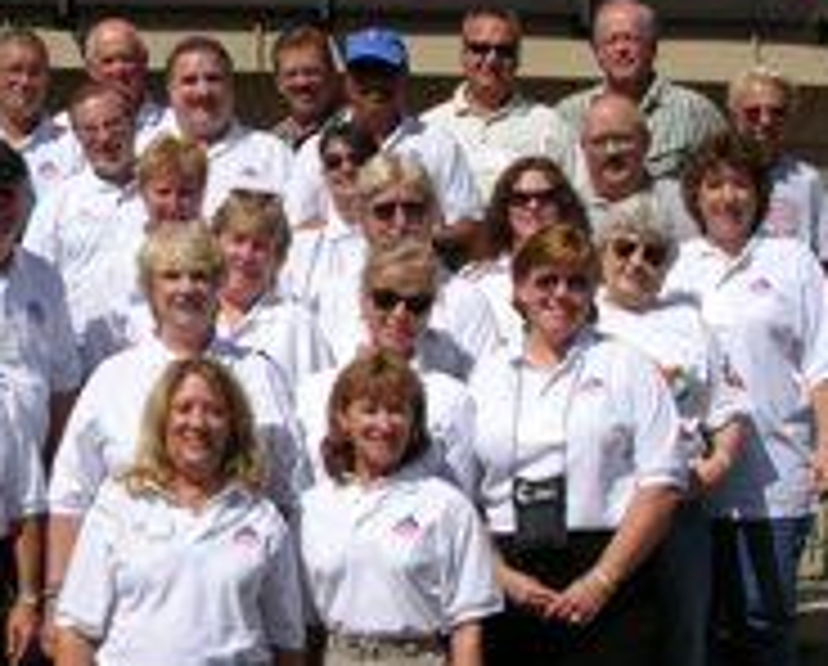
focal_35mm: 83
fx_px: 2038
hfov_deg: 22.7
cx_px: 207
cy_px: 328
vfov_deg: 18.6
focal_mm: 5.8
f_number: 5.6
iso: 50
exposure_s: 1/626
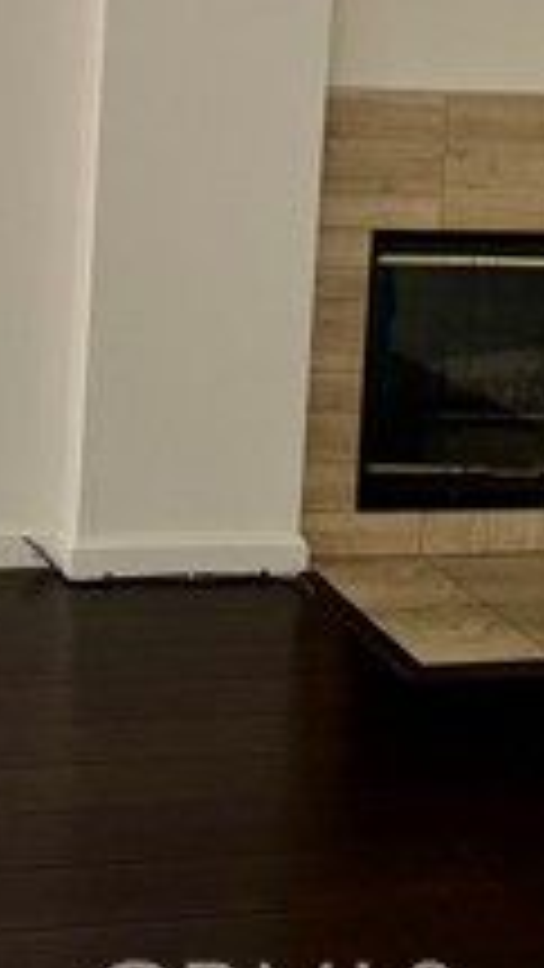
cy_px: -14
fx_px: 1999
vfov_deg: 25.7
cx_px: -72
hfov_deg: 15.1
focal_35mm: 78
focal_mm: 6.76
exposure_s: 1/60
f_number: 1.78
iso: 320
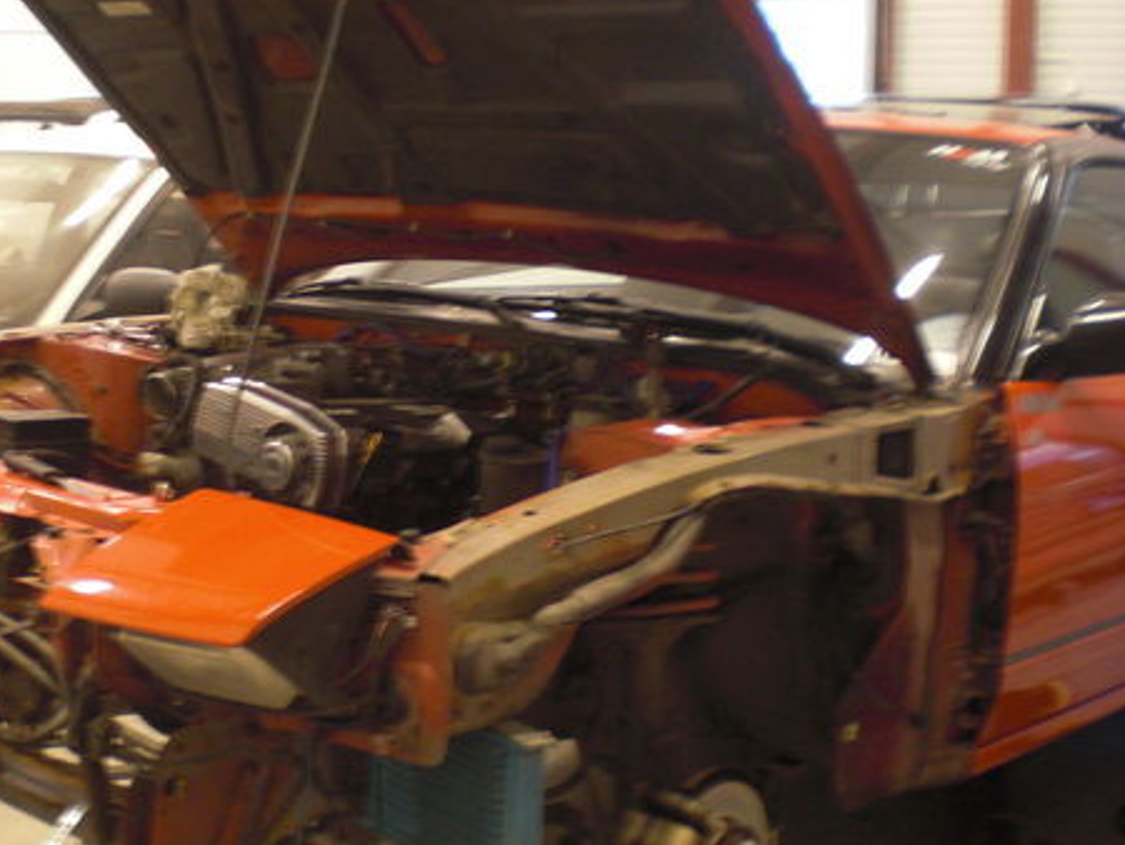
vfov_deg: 27.0
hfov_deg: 35.0
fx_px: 1756
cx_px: 328
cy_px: 465
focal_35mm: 54
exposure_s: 1/10
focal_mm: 6.3
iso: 200
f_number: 3.1
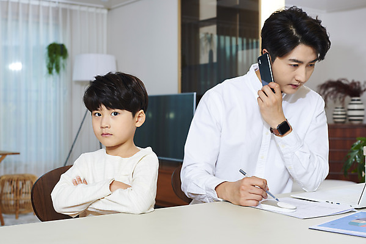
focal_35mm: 50
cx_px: 183
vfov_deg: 27.0
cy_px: 122
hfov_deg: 39.6
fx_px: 509
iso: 200
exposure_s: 1/80
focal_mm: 50
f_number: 5.6
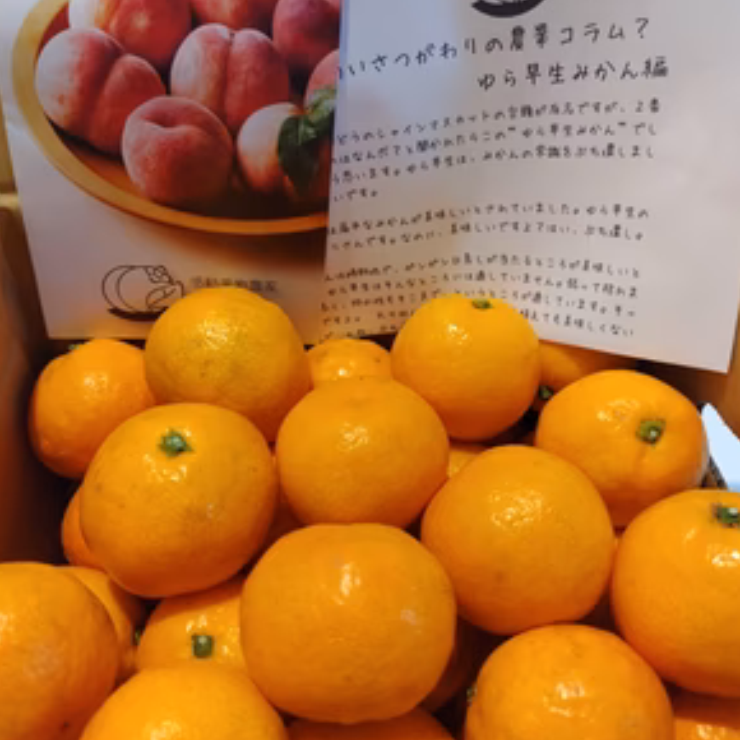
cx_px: 365
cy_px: 380
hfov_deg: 57.3
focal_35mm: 28
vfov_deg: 57.3
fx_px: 677
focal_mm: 5.5
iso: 844
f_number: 1.9
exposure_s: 1/60
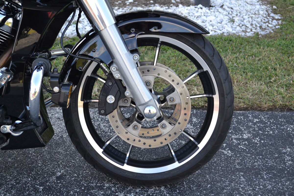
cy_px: 98
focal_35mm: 54
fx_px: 441
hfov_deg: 36.9
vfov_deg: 25.1
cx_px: 147
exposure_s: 1/125
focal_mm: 36
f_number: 5.6
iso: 220
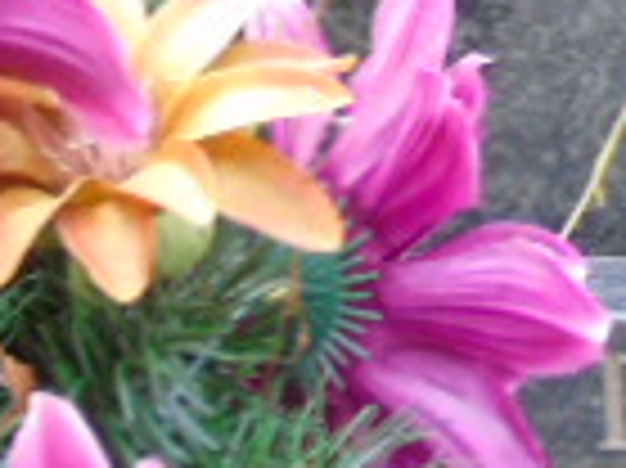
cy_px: -387
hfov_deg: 3.5
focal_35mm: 571
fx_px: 10317
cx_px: 743
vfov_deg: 2.6
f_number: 4.6
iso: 160
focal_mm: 22
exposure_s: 1/30
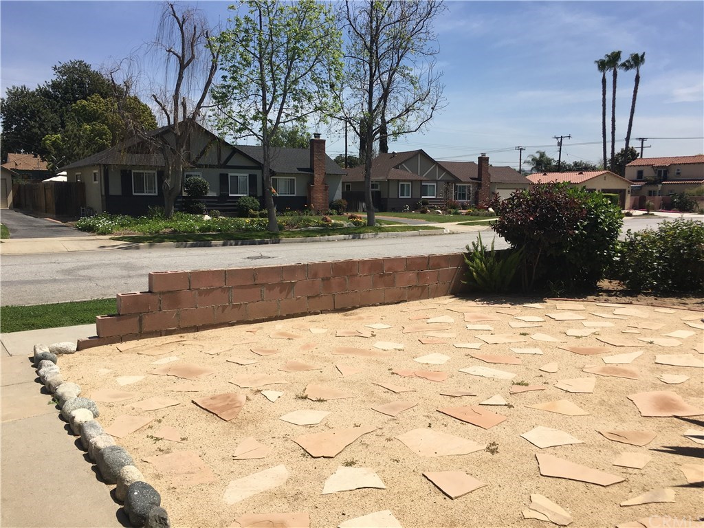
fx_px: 590
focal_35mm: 29
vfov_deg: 48.2
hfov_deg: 61.7
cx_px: 352
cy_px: 264
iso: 25
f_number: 2.2
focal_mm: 4.15
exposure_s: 1/2024
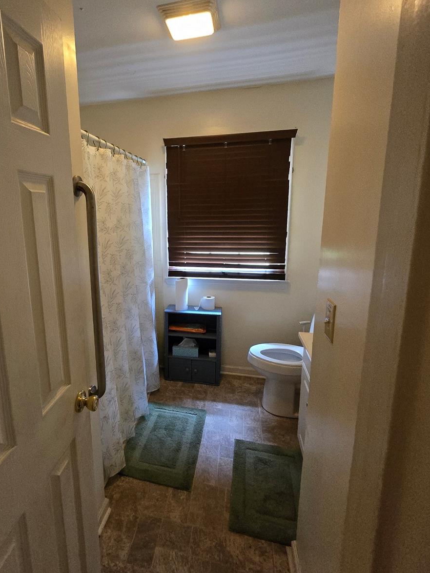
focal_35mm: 17
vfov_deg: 90.7
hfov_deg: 73.4
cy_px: 257
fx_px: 282
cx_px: 160
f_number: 2.2
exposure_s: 1/60
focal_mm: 2.2
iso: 1250
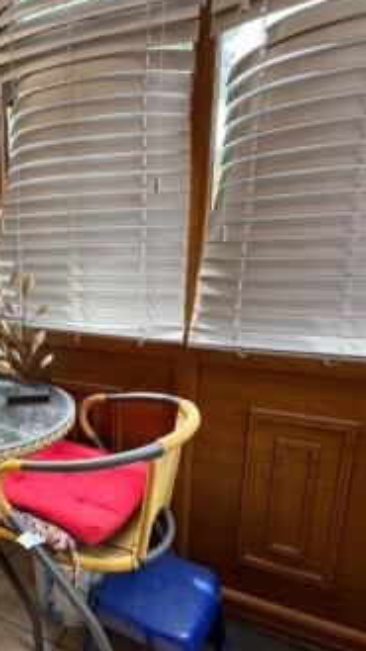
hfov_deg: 39.3
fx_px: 466
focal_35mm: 27
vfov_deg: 69.7
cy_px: 357
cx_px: 27
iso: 64
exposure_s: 1/99
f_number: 2.2
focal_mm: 2.22
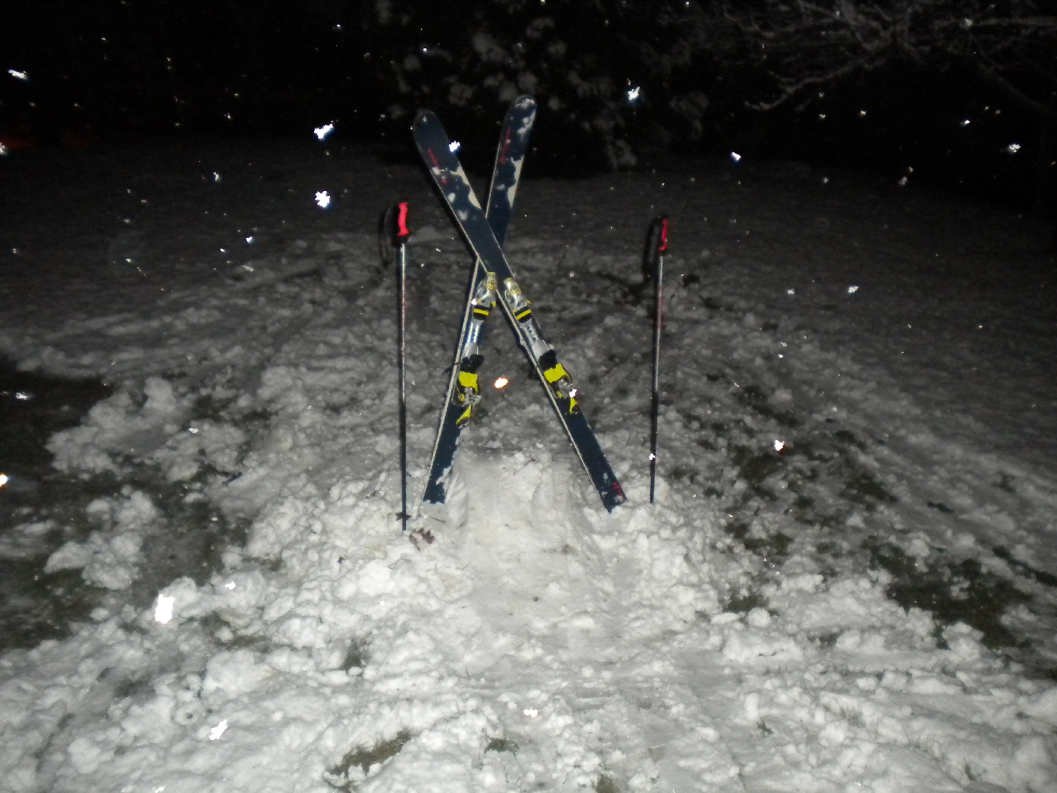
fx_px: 1069
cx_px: 528
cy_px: 396
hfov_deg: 52.6
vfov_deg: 40.7
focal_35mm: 35
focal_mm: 6.3
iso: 400
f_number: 3.1
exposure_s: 1/30
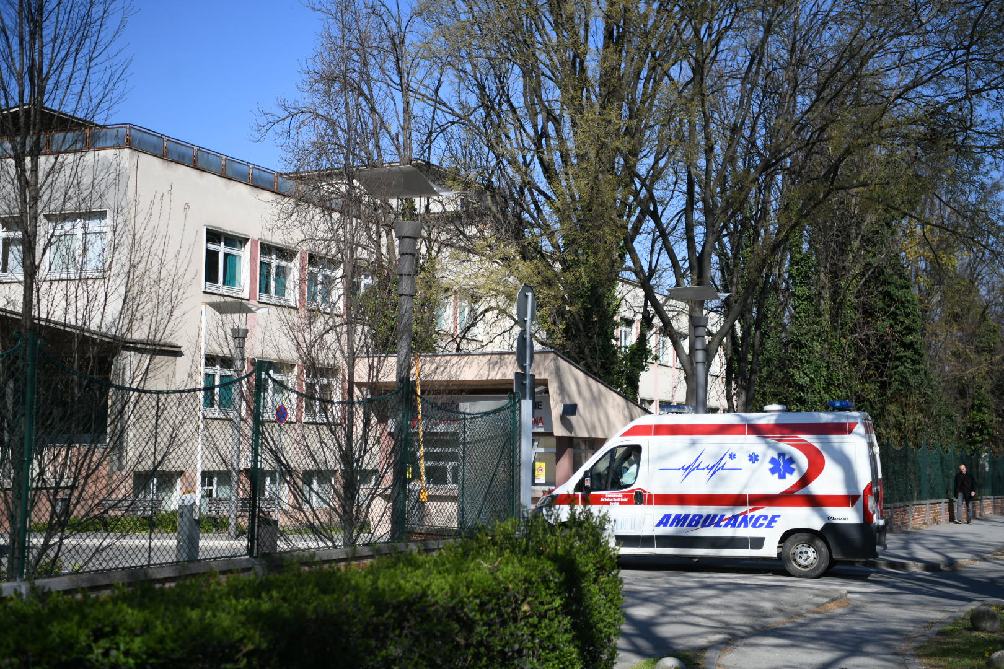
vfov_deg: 26.0
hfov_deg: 38.2
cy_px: 334
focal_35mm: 52
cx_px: 502
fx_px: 1450
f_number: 2.8
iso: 400
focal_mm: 52
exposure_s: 1/8000
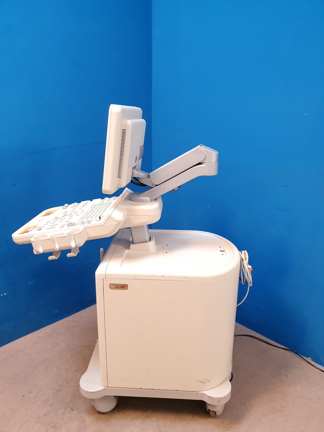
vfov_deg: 67.3
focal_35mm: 26
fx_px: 324
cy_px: 216
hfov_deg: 53.1
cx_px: 162
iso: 250
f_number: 2.4
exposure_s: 1/50
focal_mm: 4.3
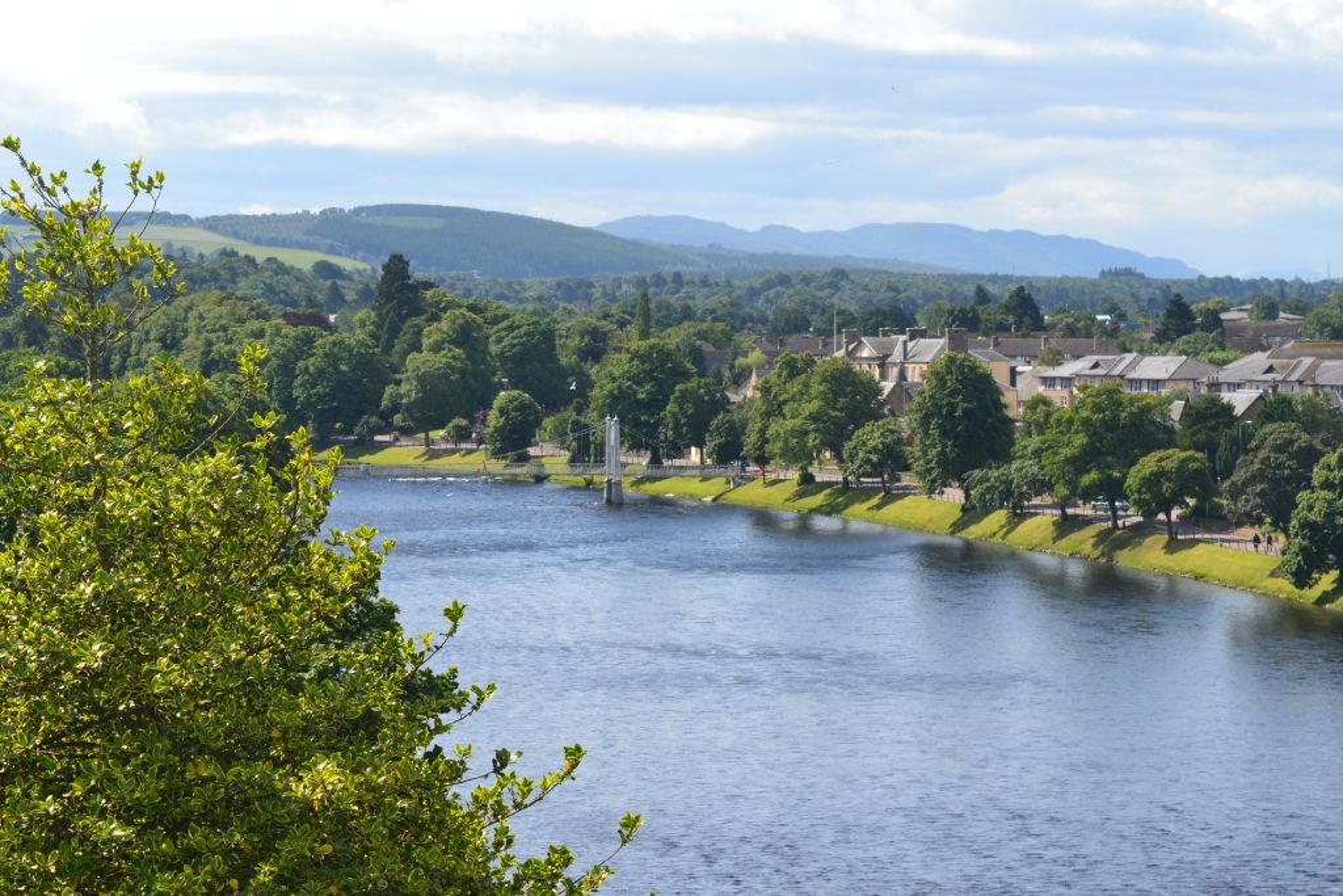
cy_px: 448
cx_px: 672
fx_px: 3917
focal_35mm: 105
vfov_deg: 13.0
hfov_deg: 19.5
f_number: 11
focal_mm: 70
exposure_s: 1/400
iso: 400
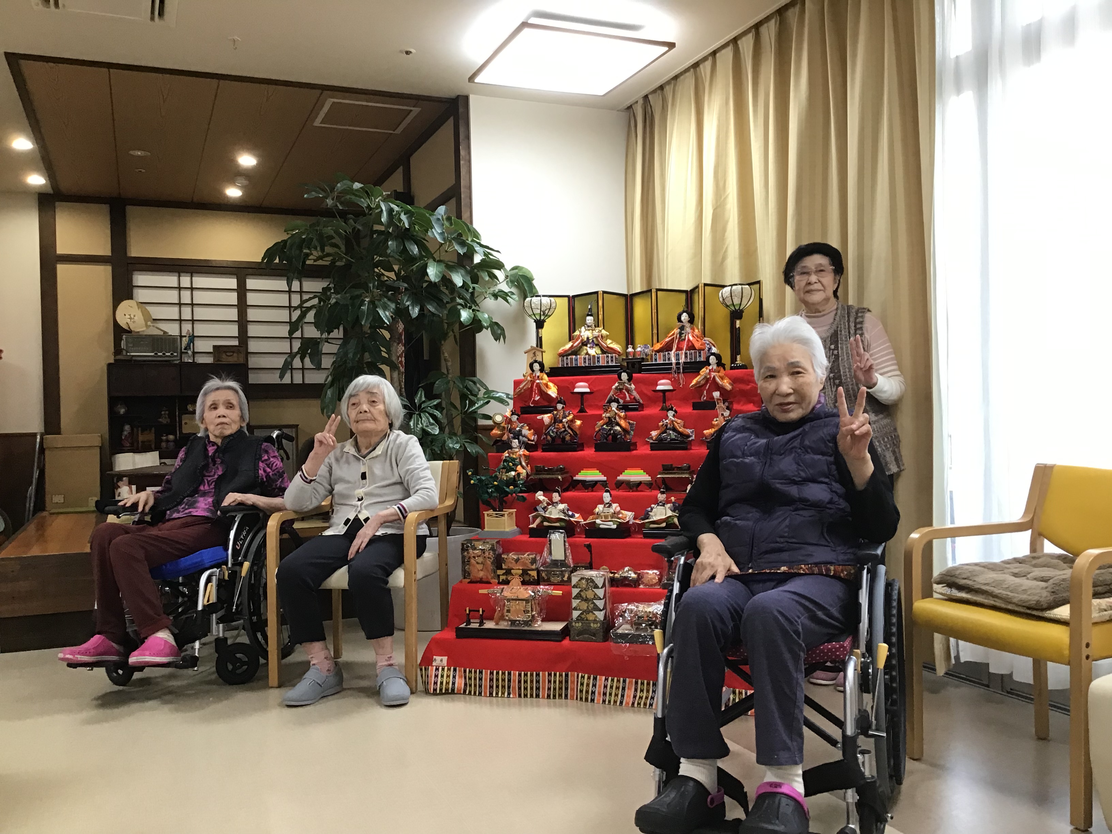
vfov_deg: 45.4
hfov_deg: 58.4
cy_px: 417
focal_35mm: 31
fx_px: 996
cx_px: 556
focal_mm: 3.3
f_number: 2.4
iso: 64
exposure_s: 1/30
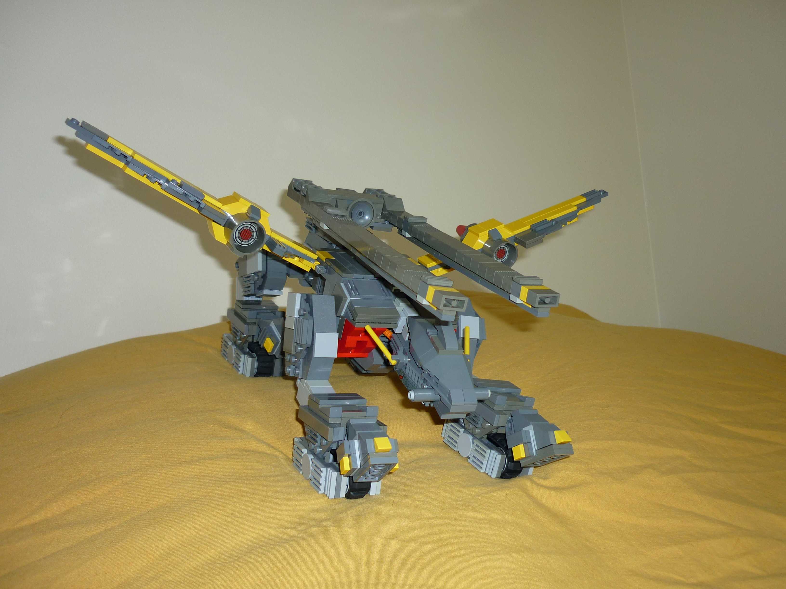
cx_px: 393
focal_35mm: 33
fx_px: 749
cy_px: 294
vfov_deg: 42.9
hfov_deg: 55.4
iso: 100
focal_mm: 5.5
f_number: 2.8
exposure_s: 1/30
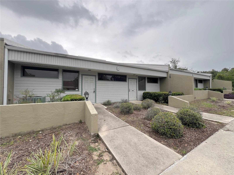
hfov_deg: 106.2
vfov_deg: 89.9
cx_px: 117
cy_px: 88
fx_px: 88
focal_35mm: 13
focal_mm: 1.57
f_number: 1.8
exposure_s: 1/191
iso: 32
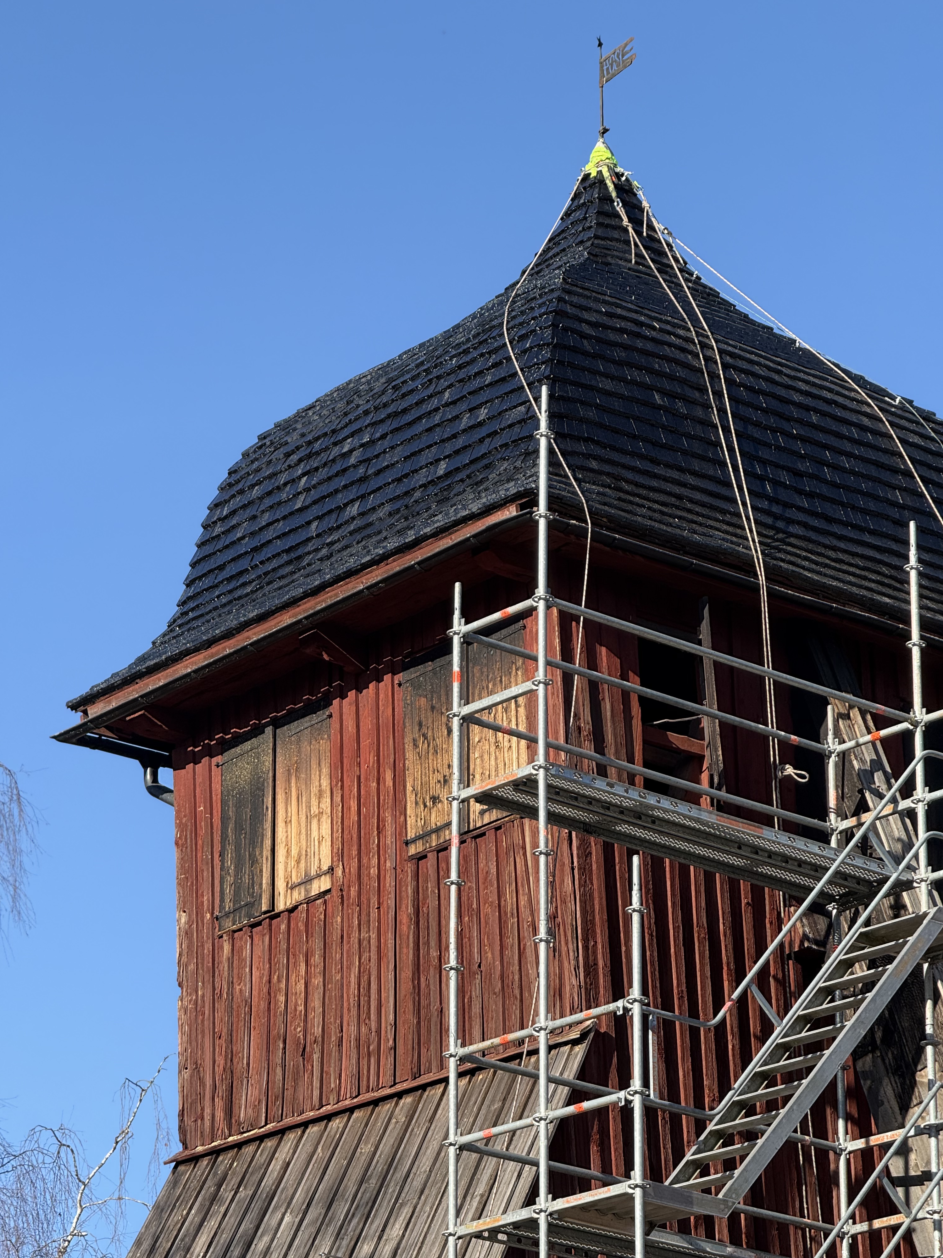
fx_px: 4395
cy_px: 628
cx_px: 474
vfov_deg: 16.3
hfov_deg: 12.2
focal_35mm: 121
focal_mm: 15.66
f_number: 2.8
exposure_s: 1/820
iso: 64
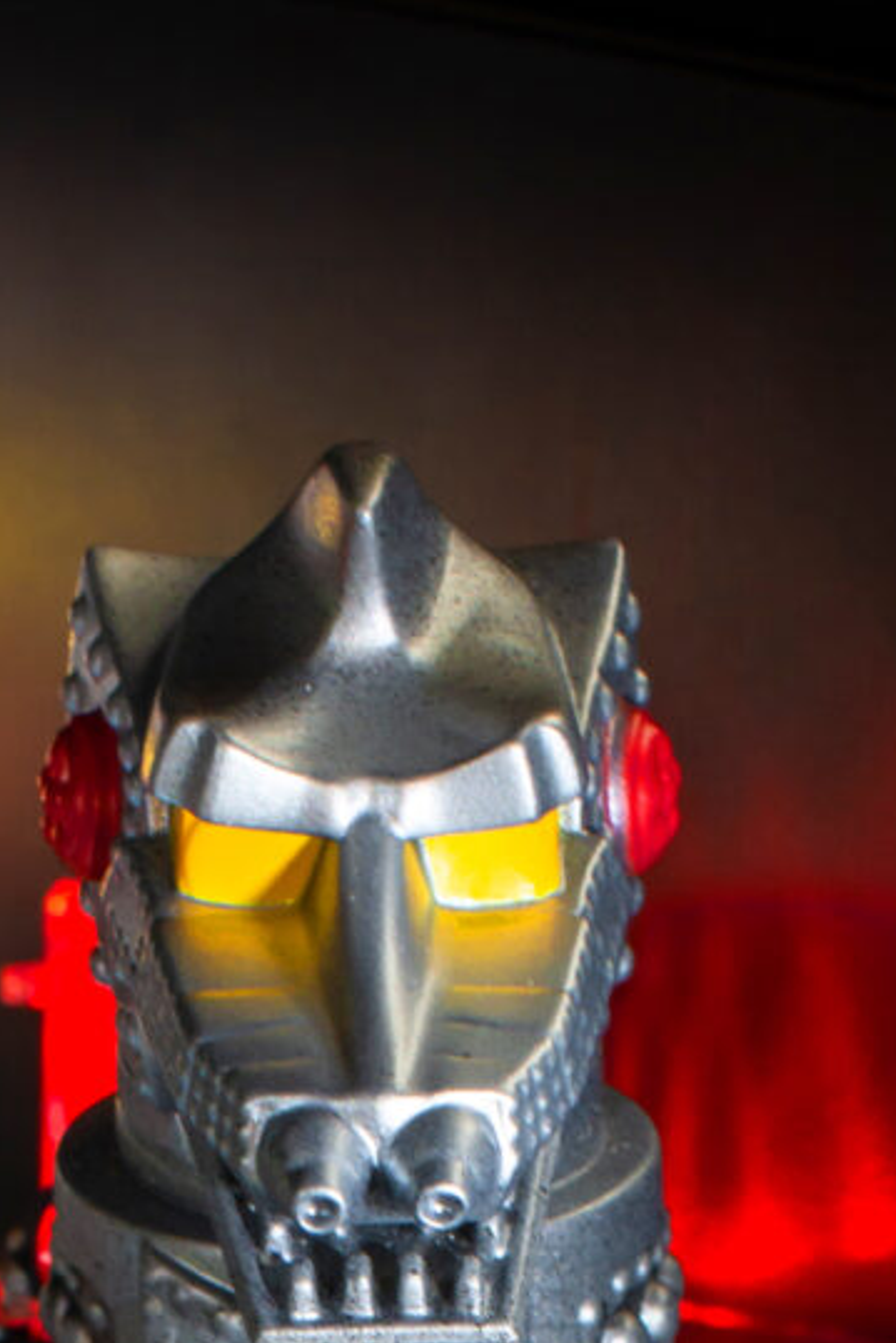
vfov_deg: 8.2
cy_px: 2773
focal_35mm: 238
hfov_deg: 5.8
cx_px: 211
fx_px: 8879
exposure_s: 1/8
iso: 320
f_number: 9
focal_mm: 50
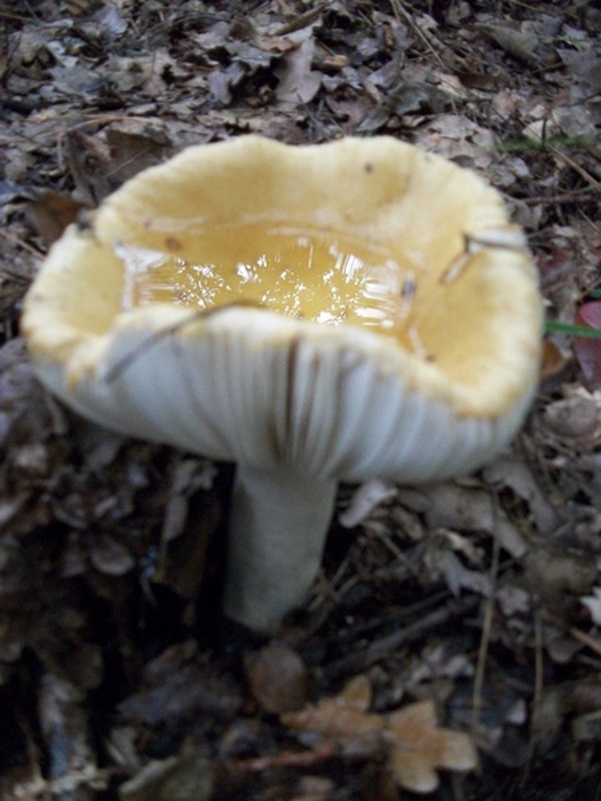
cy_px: 400
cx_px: 300
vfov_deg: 56.8
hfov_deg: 44.2
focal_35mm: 32
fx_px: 741
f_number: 2.9
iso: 394
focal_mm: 5.7
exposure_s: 1/125
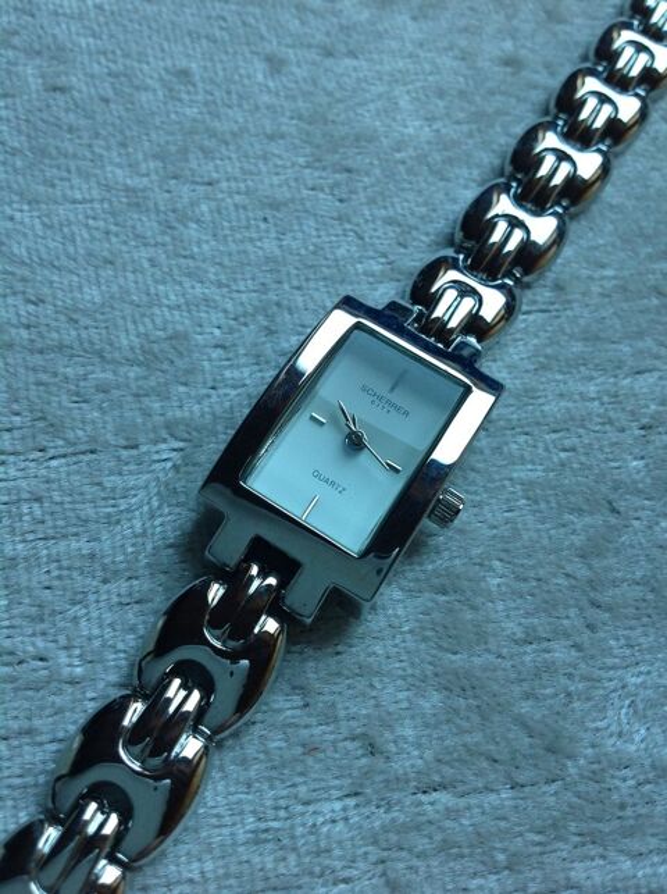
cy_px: 447
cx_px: 334
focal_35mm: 35
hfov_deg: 40.6
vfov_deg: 52.7
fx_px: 902
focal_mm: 4.28
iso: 80
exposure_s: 1/60
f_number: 2.4
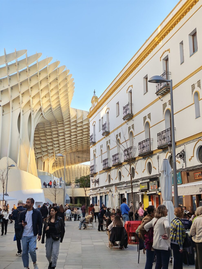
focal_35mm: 46
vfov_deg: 41.2
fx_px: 358
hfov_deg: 31.5
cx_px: 101
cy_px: 134
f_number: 1.6
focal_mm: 6.55
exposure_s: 1/340
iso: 50
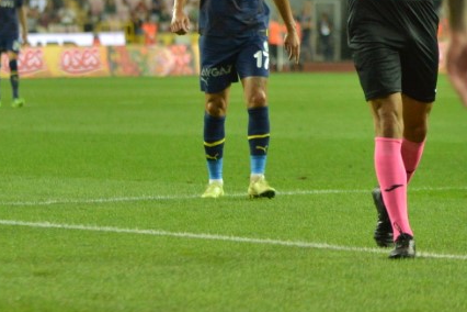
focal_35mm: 344
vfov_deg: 4.0
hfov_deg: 6.0
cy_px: -104
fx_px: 4462
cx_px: 372
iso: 4000
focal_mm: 122
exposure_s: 1/2500
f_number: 2.8
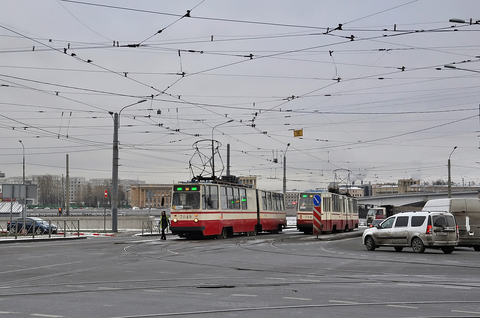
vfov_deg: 27.9
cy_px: 159
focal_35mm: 48
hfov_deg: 41.2
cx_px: 240
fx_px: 639
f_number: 5.6
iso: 320
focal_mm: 32
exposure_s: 1/250
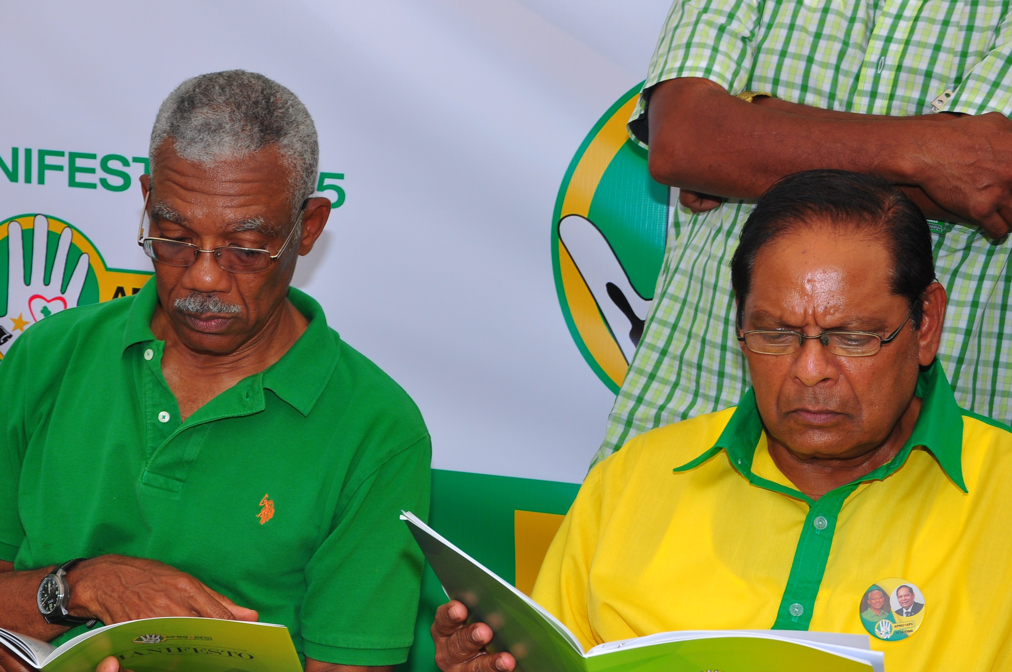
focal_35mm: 85
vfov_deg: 16.0
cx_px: 457
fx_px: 2387
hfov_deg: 23.9
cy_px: 374
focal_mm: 42
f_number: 9
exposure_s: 1/160
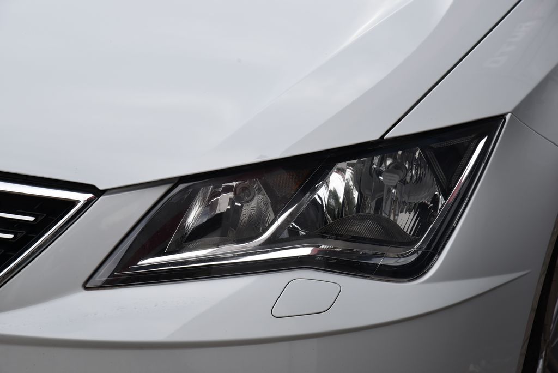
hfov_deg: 17.1
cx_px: 279
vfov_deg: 11.4
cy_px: 186
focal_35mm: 120
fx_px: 1861
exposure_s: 1/320
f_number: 9
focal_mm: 120
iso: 500
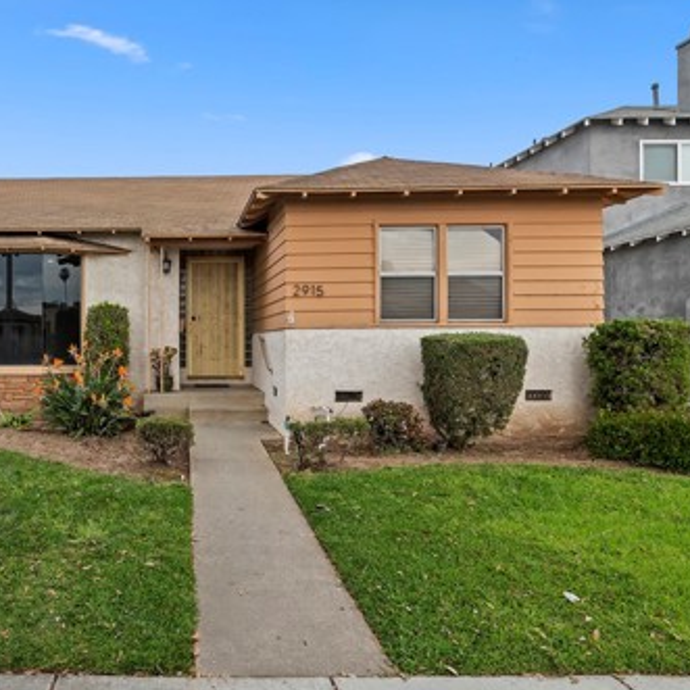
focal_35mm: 23
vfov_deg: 67.3
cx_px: 115
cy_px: 340
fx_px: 519
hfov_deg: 60.4
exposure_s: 1/250
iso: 500
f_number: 14
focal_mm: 14
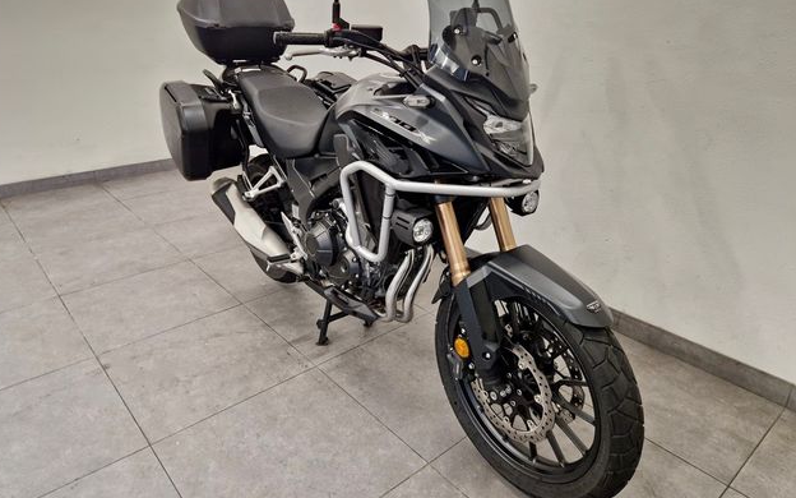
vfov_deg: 49.1
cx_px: 389
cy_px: 212
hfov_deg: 72.5
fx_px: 542
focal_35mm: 25
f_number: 1.8
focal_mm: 5.4
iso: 800
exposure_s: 1/100
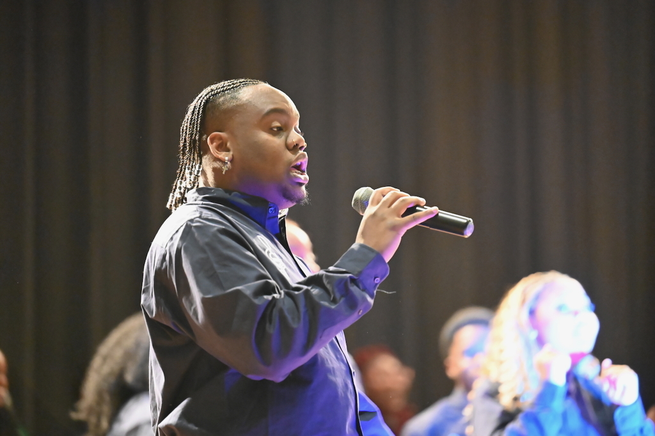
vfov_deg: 7.4
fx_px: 3365
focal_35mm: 185
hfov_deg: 11.1
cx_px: 328
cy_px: 218
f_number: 2.8
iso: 18000
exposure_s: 1/125
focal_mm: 185
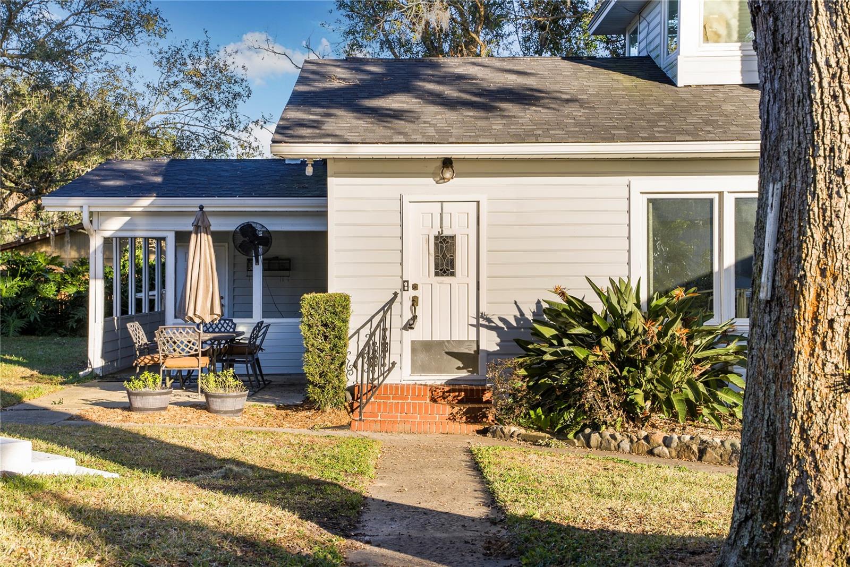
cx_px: 425
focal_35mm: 57
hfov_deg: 35.0
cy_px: 284
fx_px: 1346
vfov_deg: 23.8
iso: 80
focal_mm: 57
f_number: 8
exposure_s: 1/500
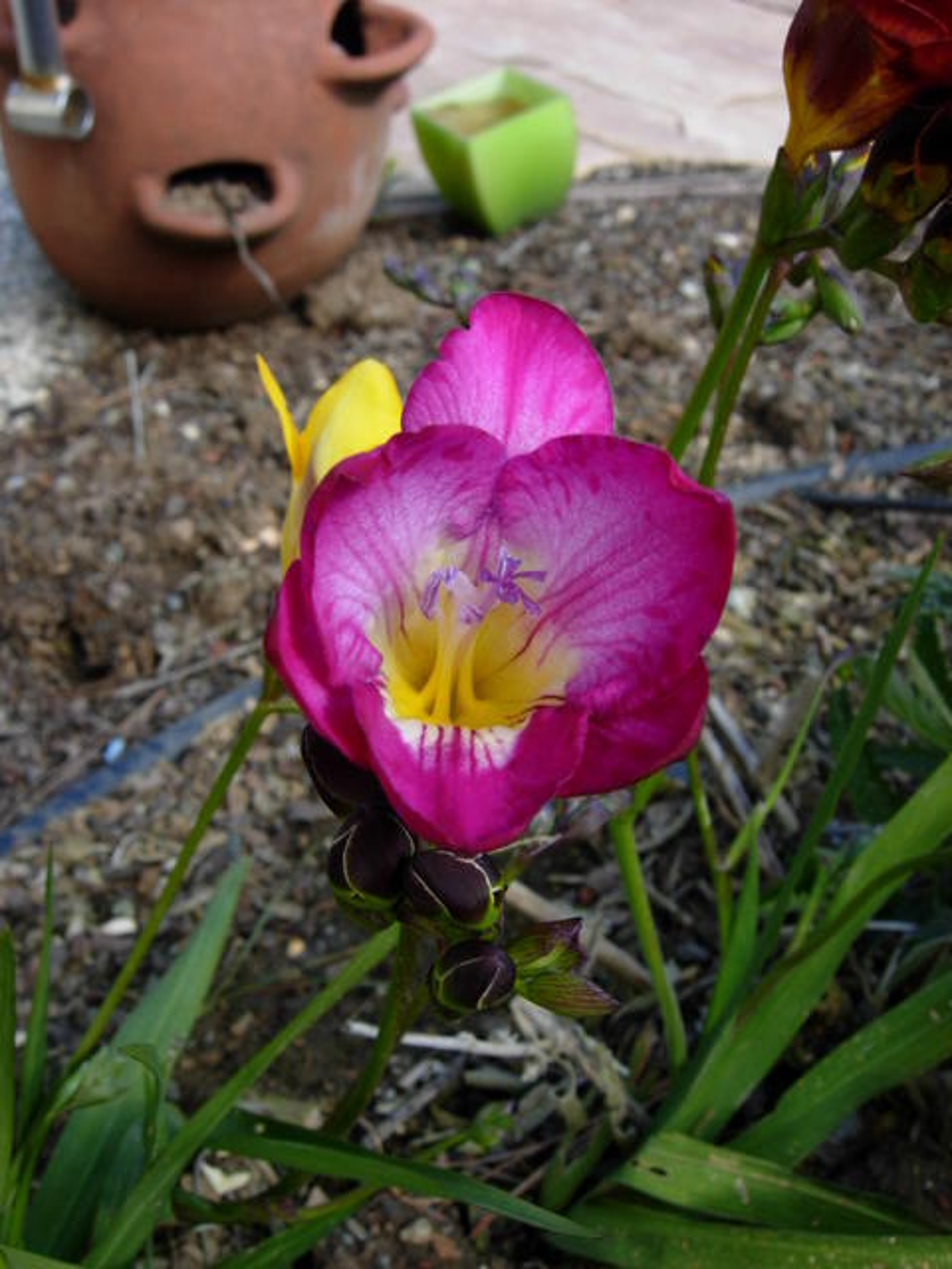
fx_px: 1320
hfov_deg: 39.7
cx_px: 476
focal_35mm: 36
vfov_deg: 51.4
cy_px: 634
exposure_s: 1/65.8
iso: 50
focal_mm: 7.5
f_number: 5.4
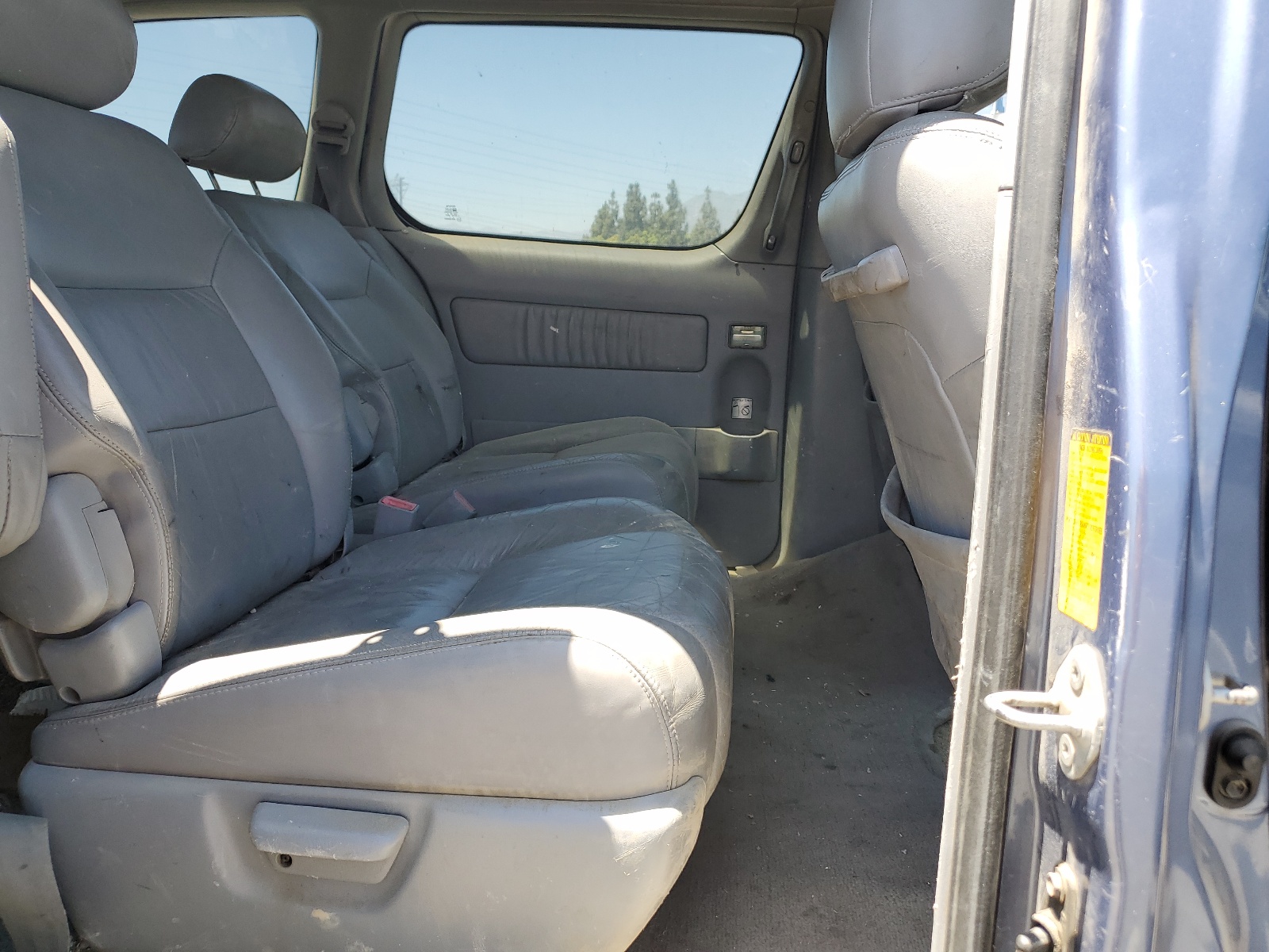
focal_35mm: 26
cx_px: 634
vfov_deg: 53.1
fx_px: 953
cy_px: 476
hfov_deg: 67.3
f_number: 1.5
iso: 50
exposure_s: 1/400
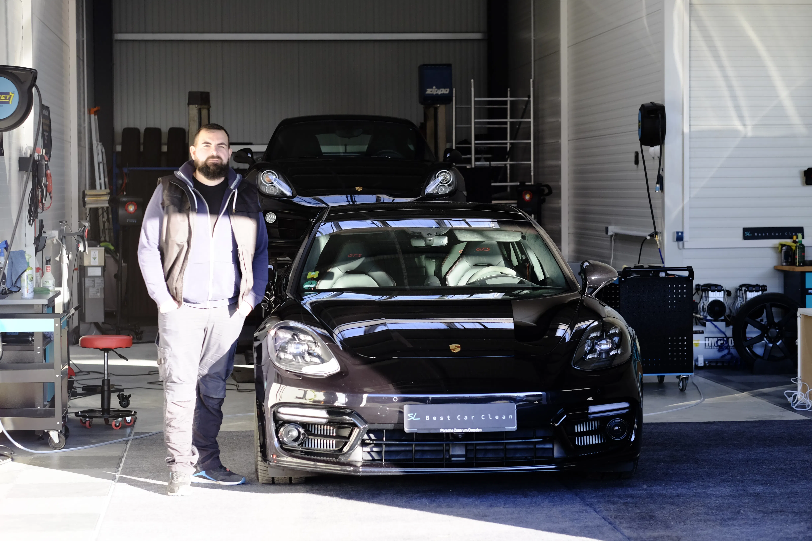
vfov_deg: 16.3
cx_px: 406
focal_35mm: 84
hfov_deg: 24.2
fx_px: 1895
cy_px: 270
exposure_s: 1/220
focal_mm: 56
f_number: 2.8
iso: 400
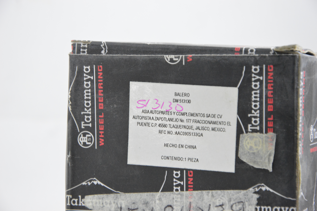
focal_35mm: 158
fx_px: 1386
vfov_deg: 8.7
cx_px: 158
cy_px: 106
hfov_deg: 13.1
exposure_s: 1/100
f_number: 7.1
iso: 3200
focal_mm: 105
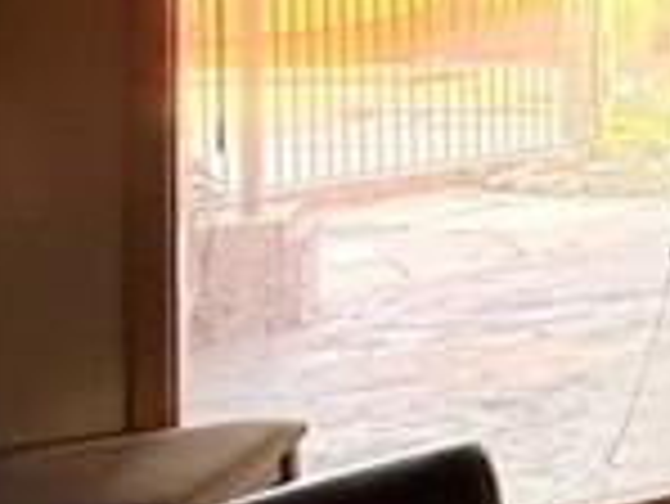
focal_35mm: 60
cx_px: 1416
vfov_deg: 23.7
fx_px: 1162
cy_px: 32
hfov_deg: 17.9
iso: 200
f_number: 2.2
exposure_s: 1/99
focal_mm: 2.22
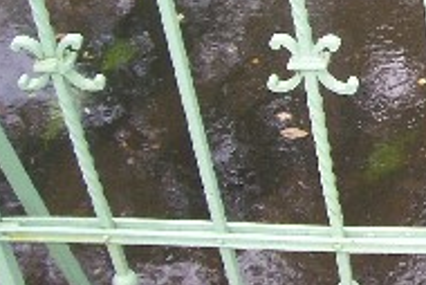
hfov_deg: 17.4
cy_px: -20
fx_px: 1243
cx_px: 646
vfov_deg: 12.8
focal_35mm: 105
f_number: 2.7
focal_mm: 5.6
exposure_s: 1/90
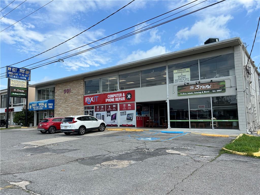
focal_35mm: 26
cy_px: 98
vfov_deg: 53.1
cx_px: 130
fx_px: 195
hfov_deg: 67.3
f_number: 1.5
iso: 50
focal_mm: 5.7
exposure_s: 1/3571
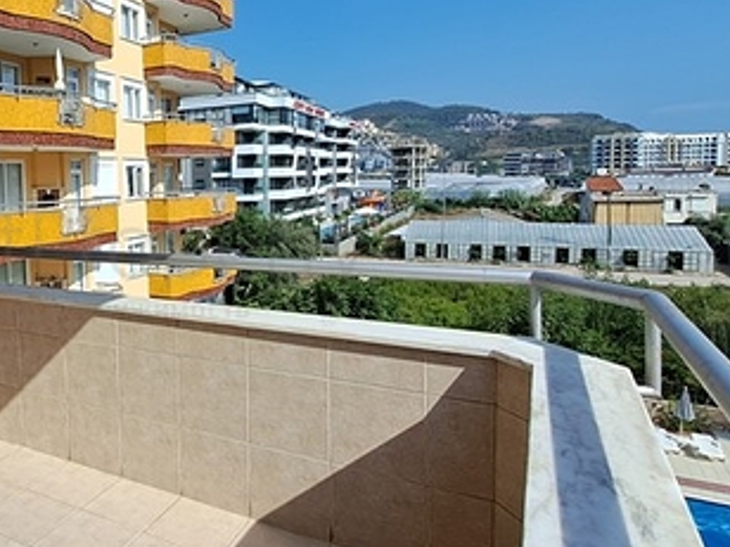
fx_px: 569
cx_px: 116
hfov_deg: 58.7
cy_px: 227
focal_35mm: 27
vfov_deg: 51.1
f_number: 2.2
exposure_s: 1/1706
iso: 40
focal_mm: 1.42
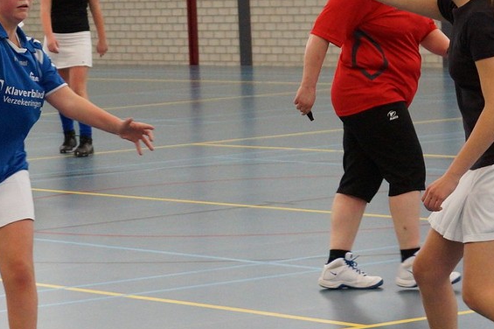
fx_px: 1865
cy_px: 157
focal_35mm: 136
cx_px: 205
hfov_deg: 15.1
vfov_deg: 10.1
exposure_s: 1/200
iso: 1250
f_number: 4
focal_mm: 50
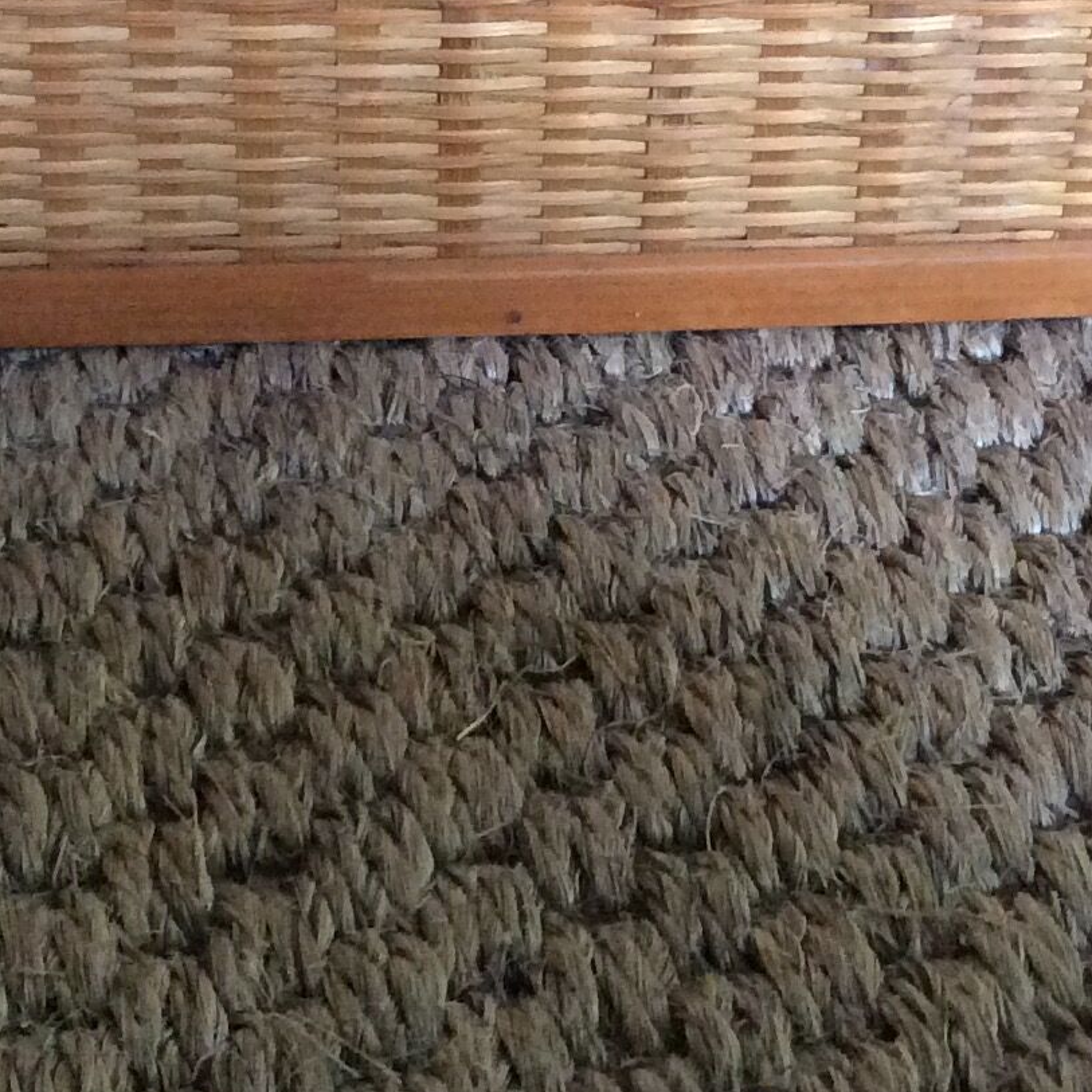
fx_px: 3212
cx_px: 470
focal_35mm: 90
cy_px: 234
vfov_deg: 19.1
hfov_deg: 19.3
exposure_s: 1/25
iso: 250
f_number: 2.4
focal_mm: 3.3
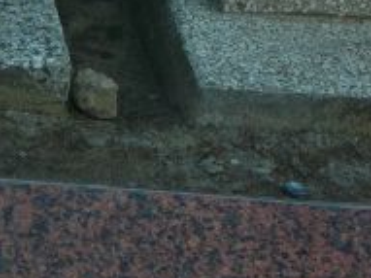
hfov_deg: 8.2
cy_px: 459
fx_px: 2549
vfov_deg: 6.1
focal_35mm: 238
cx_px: -157
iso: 80
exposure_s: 1/100
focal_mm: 10.5
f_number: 3.7
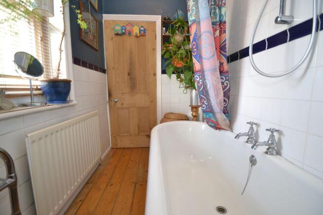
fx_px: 135
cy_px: 108
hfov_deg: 100.4
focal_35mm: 15
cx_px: 162
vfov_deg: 77.4
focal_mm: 10
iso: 1400
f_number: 3.5
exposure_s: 1/60
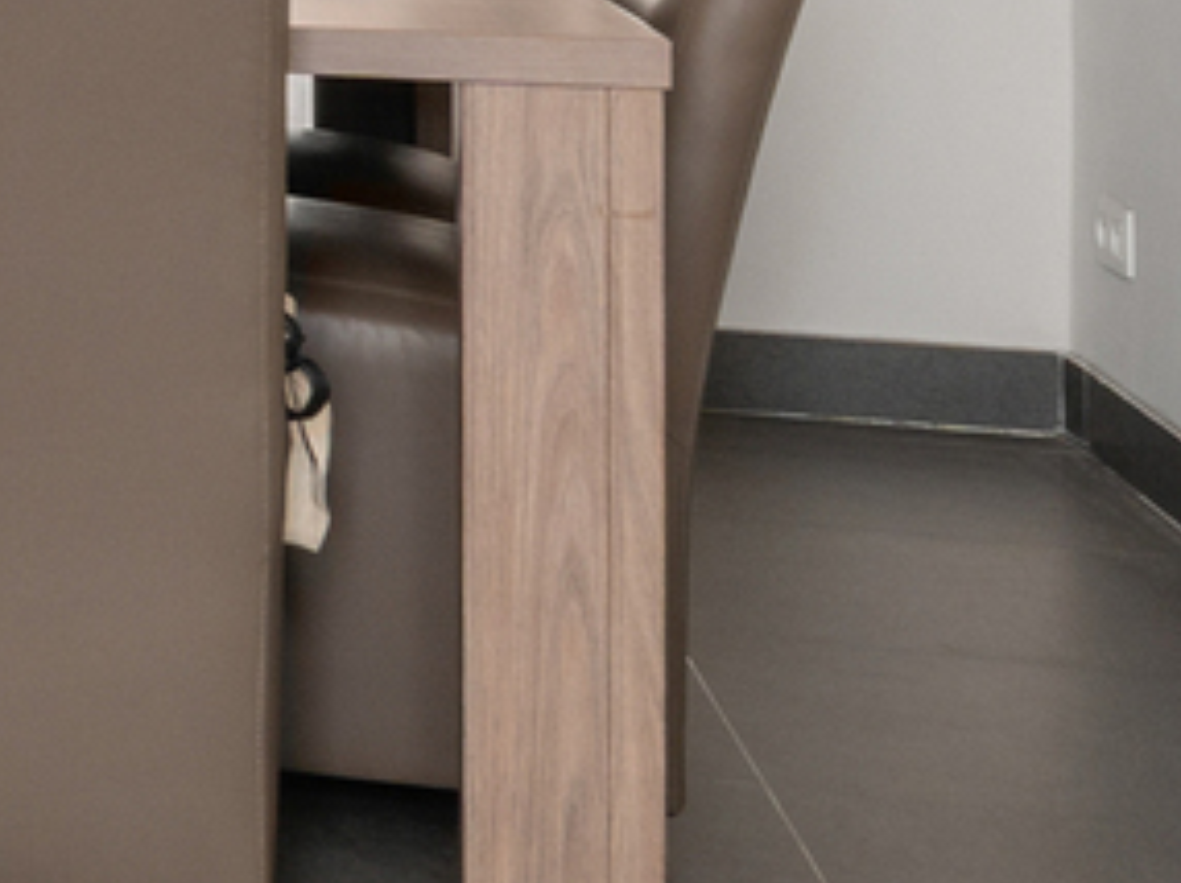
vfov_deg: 12.2
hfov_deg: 12.5
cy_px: -607
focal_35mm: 113
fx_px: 3852
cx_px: -1858
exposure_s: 1/250
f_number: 11
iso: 250
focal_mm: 14
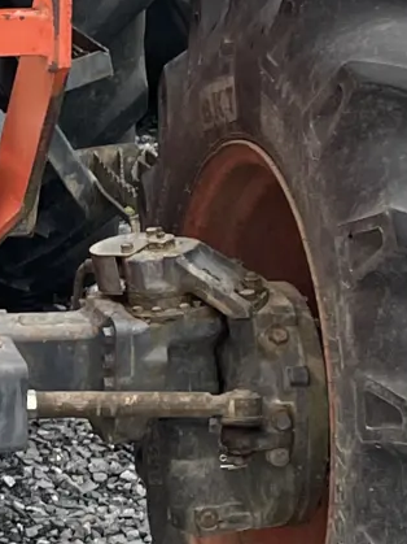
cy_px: 114
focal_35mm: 149
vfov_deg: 13.2
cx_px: -384
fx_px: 2337
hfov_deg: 9.4
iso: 32
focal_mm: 4.2
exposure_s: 1/295
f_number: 1.6
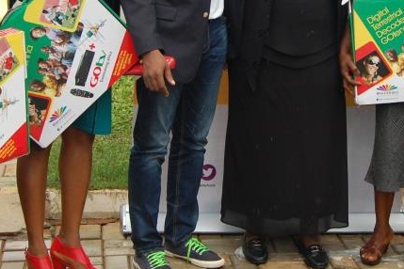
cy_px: 19
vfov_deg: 14.5
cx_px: 269
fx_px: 1044
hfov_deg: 21.8
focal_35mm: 93
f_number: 5.6
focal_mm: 26
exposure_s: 1/500
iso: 400
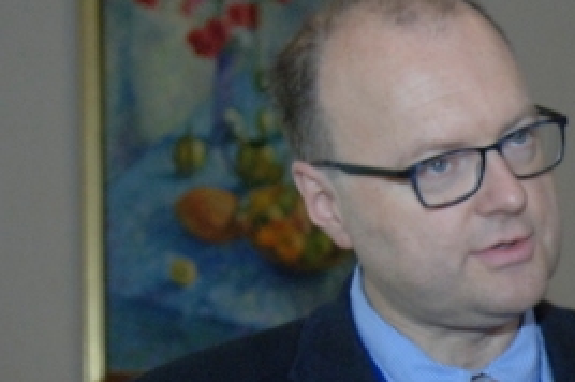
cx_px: 940
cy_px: 554
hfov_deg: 12.8
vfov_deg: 9.0
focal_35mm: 149
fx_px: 2377
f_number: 2.8
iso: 800
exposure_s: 1/250
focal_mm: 26
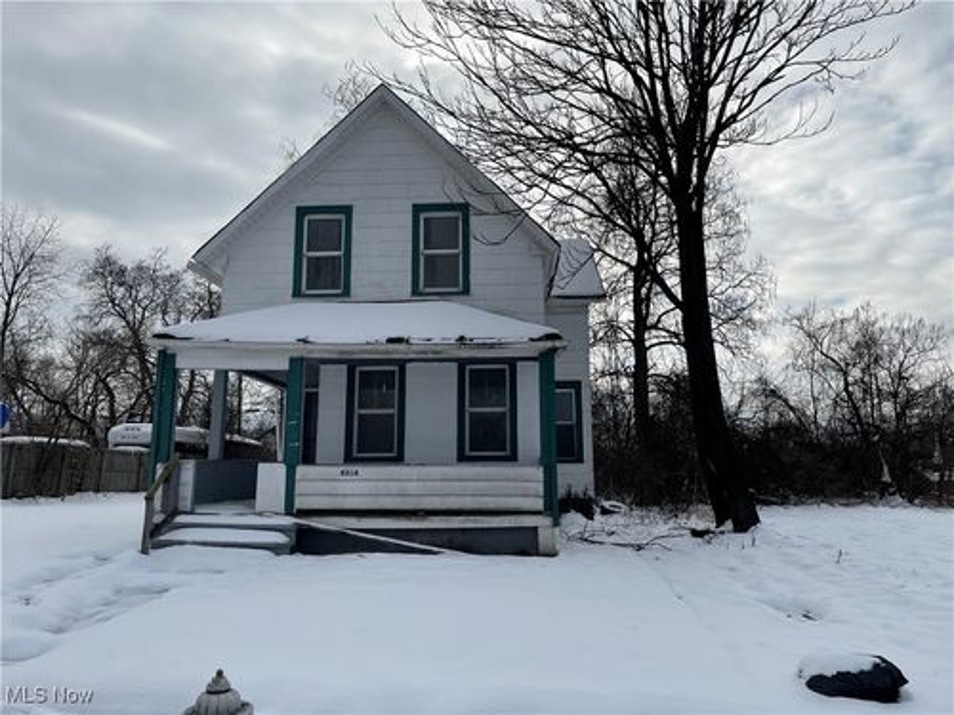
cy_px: 358
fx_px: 717
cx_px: 477
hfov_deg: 67.3
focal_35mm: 26
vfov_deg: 53.1
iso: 32
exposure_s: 1/9091
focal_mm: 4.2
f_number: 1.6
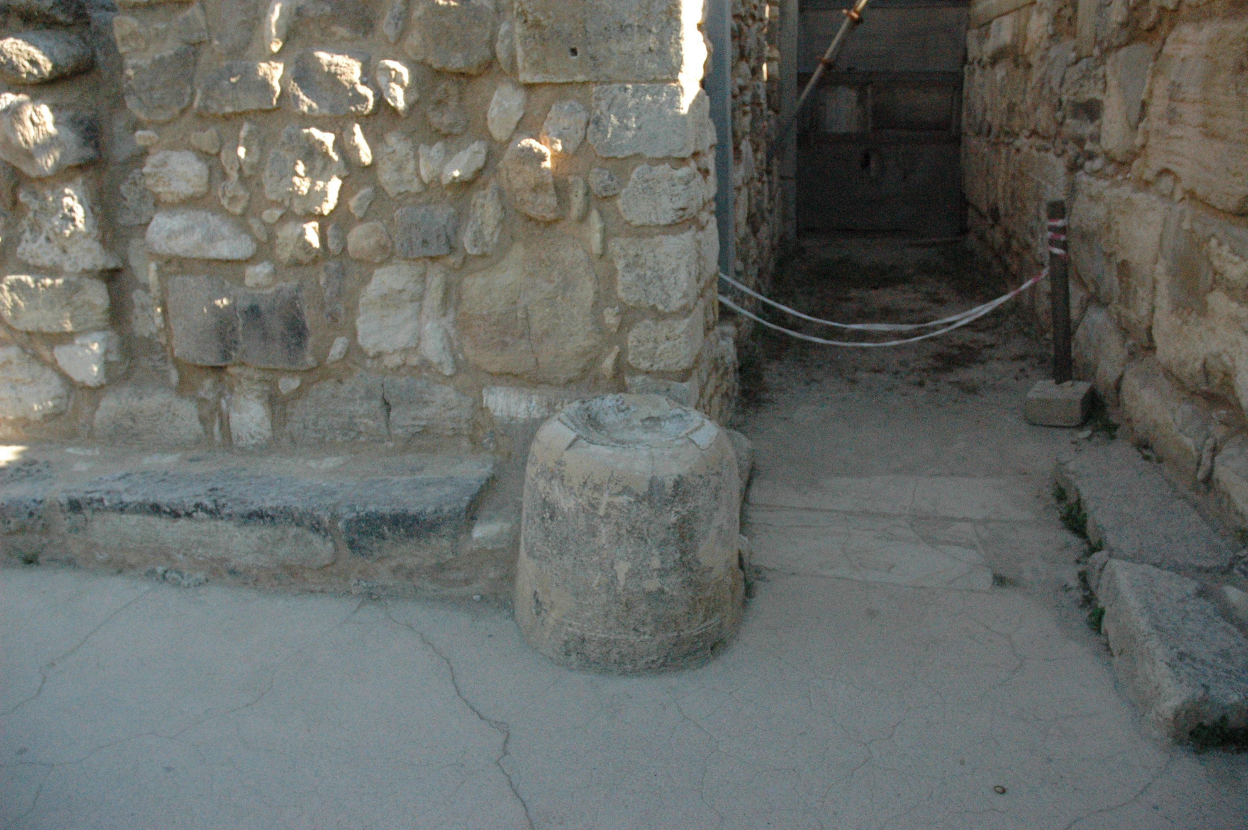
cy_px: 415
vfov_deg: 47.8
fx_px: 935
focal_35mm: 27
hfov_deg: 67.4
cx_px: 624
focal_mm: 18
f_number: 5
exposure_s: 1/2000
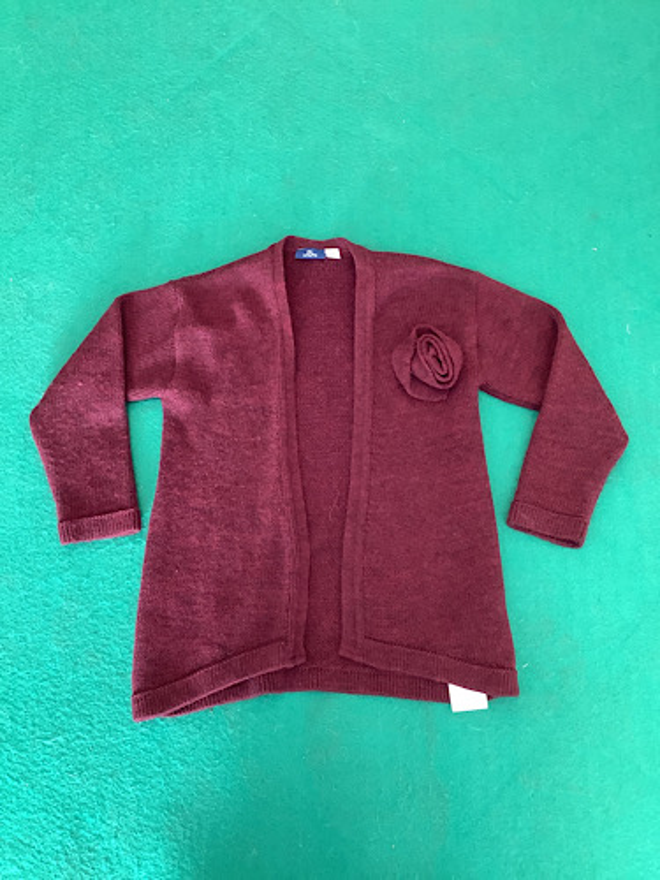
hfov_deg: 45.4
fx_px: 788
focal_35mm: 31
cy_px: 440
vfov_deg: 58.4
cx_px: 330
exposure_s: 1/50
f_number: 2.4
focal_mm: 3.3
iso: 160
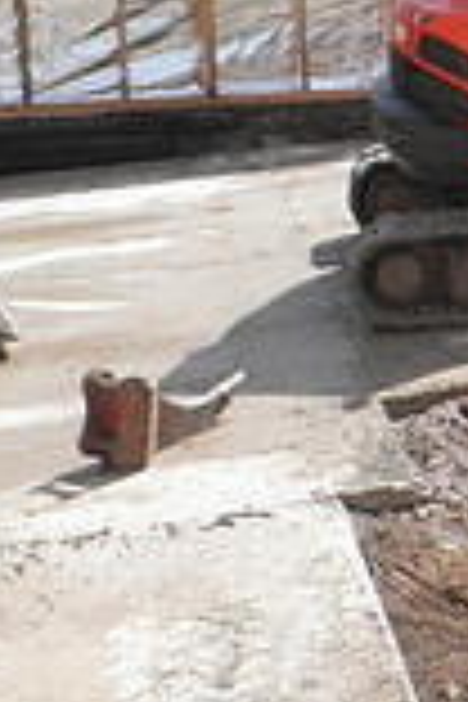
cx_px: 1026
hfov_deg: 10.9
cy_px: 126
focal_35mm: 111
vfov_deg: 18.2
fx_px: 2164
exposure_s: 1/160
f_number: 7.9
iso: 64
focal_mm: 4.7
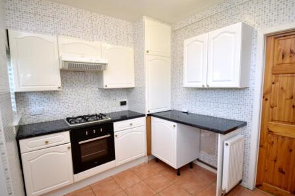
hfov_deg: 96.8
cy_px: 102
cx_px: 146
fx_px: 131
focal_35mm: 16
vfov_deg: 73.7
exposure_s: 1/15
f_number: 4.5
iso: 100
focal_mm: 10
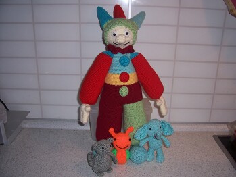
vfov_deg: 41.8
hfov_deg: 53.9
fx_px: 232
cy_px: 88
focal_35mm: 34
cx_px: 118
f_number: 2.7
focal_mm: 5.6
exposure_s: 1/60
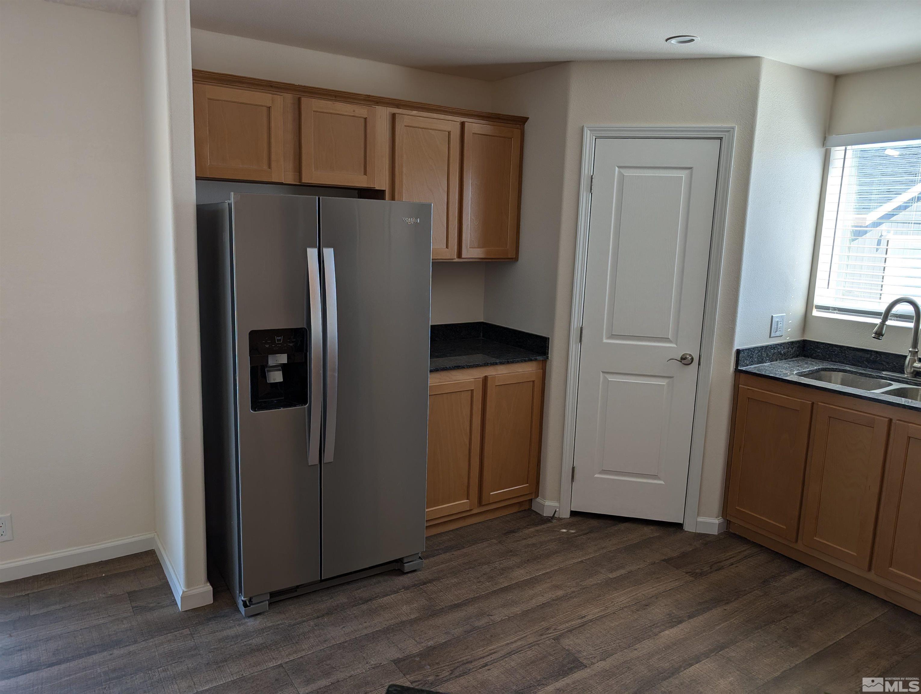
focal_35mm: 24
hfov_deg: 71.5
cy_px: 347
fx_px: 639
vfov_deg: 56.9
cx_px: 460
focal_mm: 6.9
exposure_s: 1/124
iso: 23
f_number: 1.68
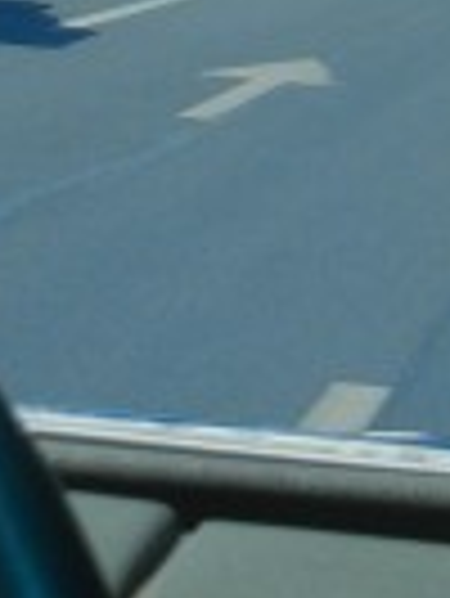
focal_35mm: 259
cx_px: 418
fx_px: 4482
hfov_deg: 5.7
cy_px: -256
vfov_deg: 7.5
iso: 160
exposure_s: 1/306
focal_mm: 8.1
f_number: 7.6
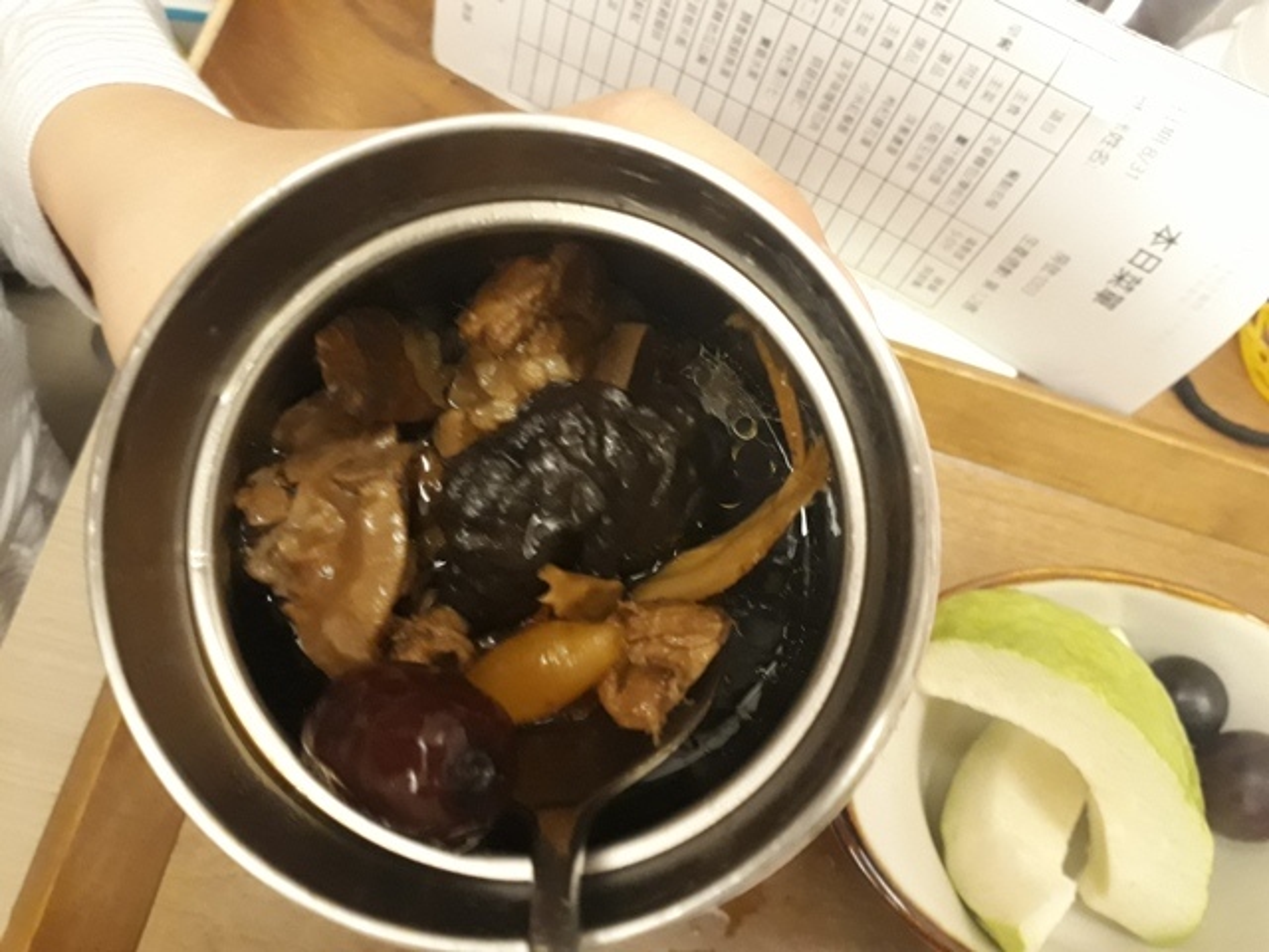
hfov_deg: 65.3
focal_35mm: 27
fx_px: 990
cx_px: 634
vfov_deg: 51.4
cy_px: 476
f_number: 1.7
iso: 500
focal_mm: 3.71
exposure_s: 1/24
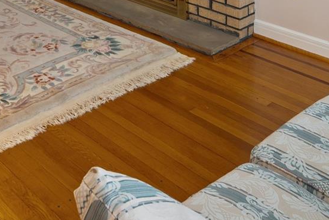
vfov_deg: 19.4
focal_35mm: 52
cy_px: -178
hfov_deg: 36.3
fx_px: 475
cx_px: 45
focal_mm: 14
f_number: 11
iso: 100
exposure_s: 8
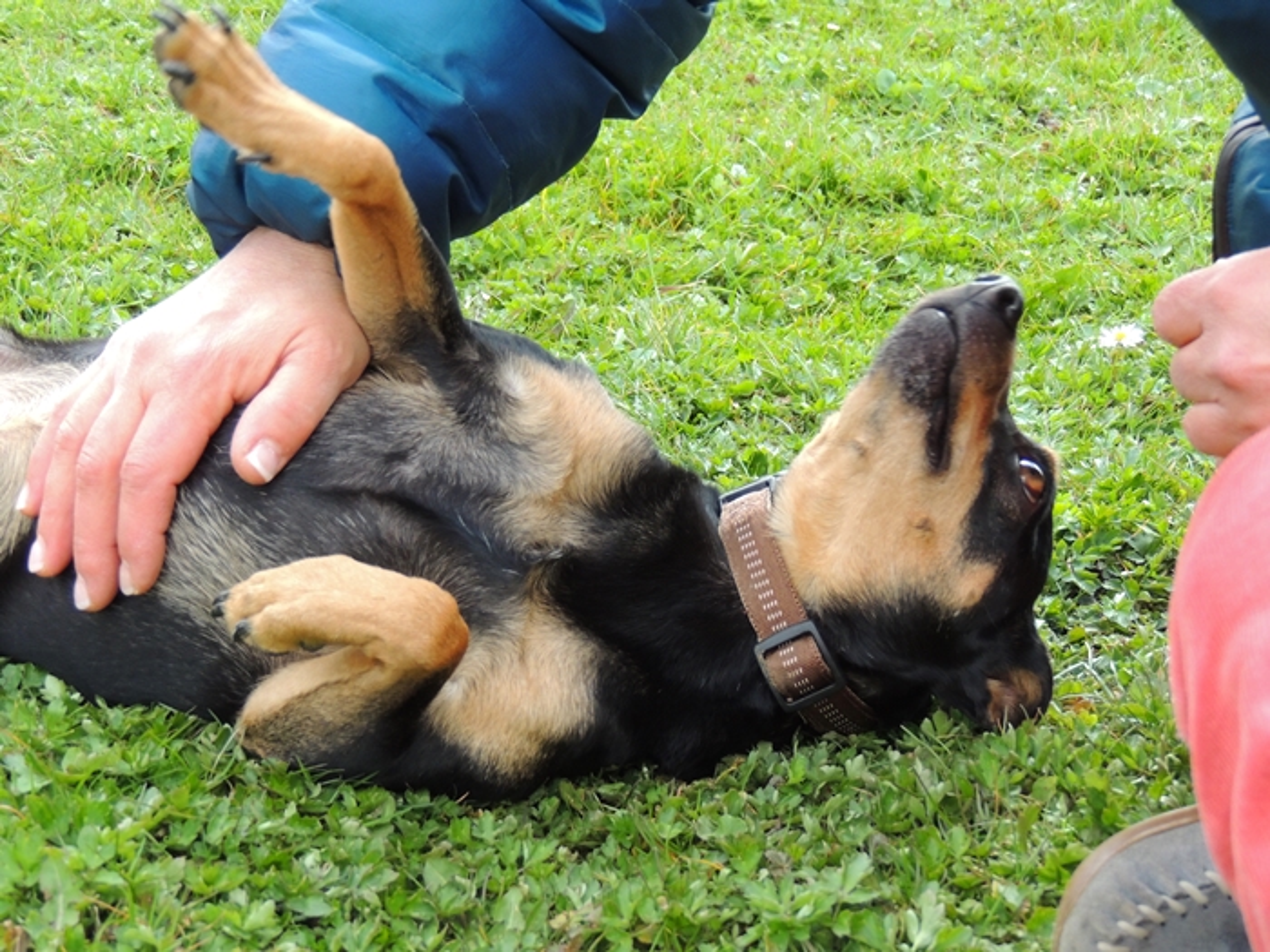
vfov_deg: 17.4
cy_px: 476
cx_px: 635
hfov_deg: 23.0
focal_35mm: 85
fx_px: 3119
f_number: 4
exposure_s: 1/320
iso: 400
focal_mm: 15.1
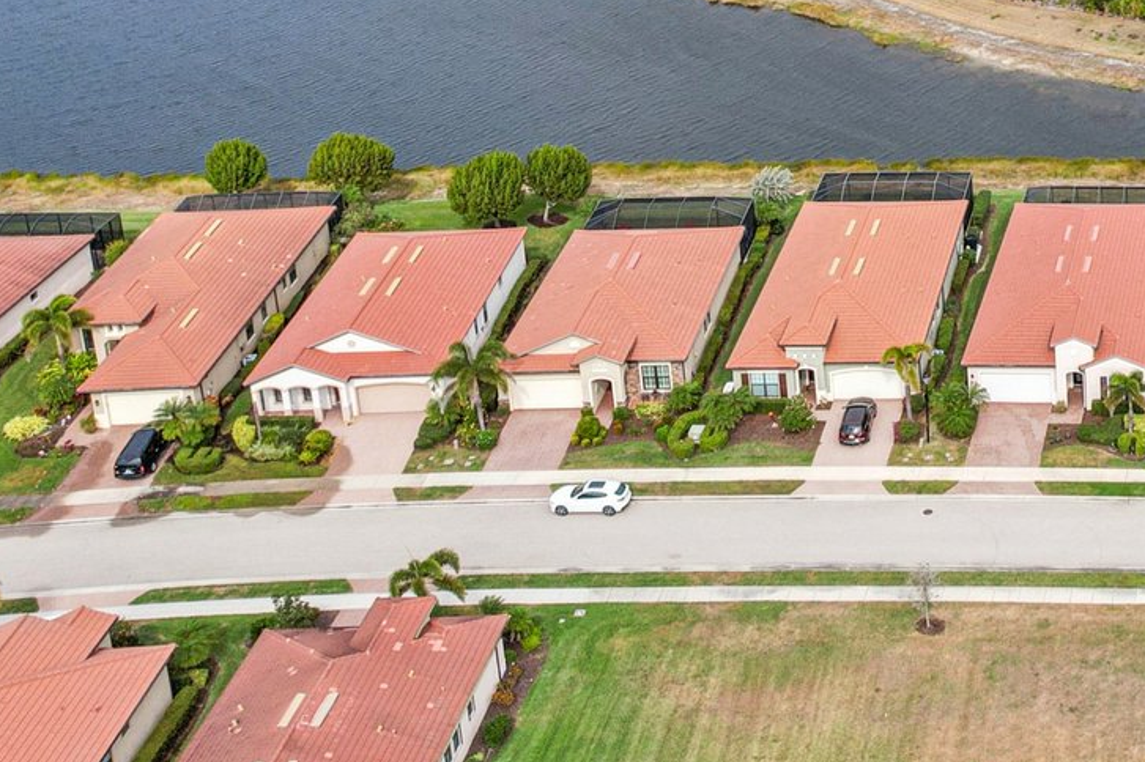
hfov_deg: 28.5
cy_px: -193
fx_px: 1971
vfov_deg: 20.3
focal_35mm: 62
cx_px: 1348
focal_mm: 8.4
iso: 100
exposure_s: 1/1600
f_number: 2.8
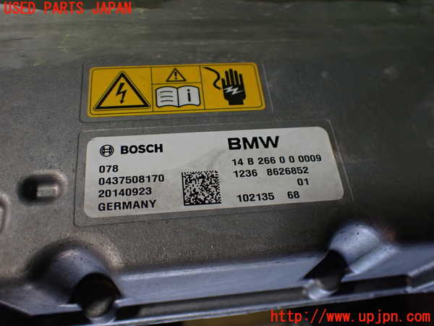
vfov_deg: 46.8
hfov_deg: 60.0
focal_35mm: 30
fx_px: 376
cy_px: 163
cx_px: 217
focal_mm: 5.4
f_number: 2.3
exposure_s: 1/125
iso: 320
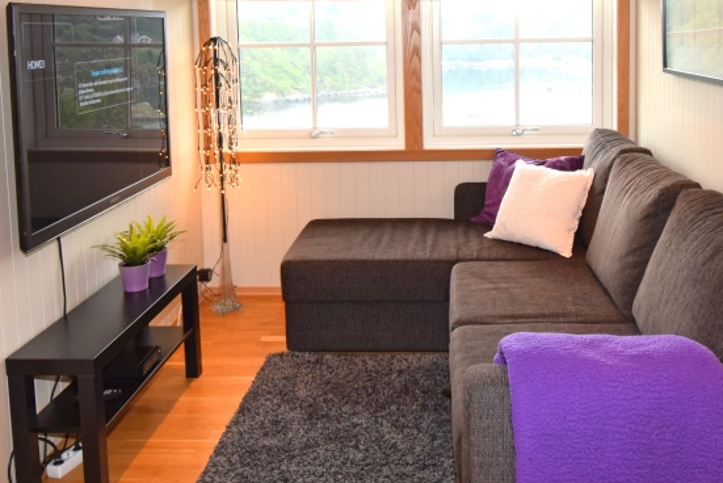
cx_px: 425
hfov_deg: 49.3
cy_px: 111
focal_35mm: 39
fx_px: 784
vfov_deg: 33.4
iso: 800
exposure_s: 1/80
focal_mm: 14
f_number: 5
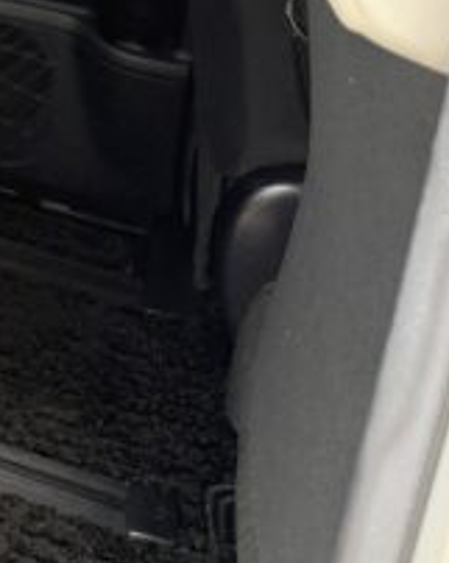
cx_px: -611
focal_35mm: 93
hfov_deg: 12.9
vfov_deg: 20.1
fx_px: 1548
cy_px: 25
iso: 200
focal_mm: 6.76
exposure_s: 1/94
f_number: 1.78
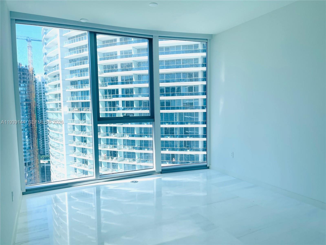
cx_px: 163
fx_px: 235
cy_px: 122
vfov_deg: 54.9
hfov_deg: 69.4
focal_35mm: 25
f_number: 1.6
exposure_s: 1/994
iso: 32
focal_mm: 5.1
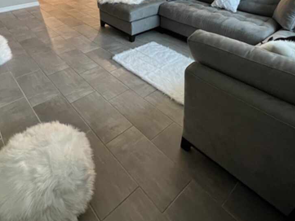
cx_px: 130
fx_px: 196
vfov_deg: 54.8
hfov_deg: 73.6
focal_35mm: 23
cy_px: 44
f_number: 1.8
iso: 500
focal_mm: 1.57
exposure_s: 1/60
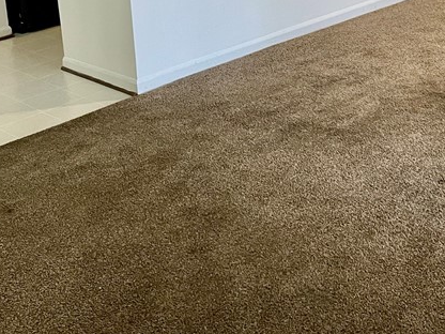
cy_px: -36
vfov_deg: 21.7
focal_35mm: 64
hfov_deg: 30.3
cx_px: 225
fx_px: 823
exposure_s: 1/60
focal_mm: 4.2
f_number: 1.6
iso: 320
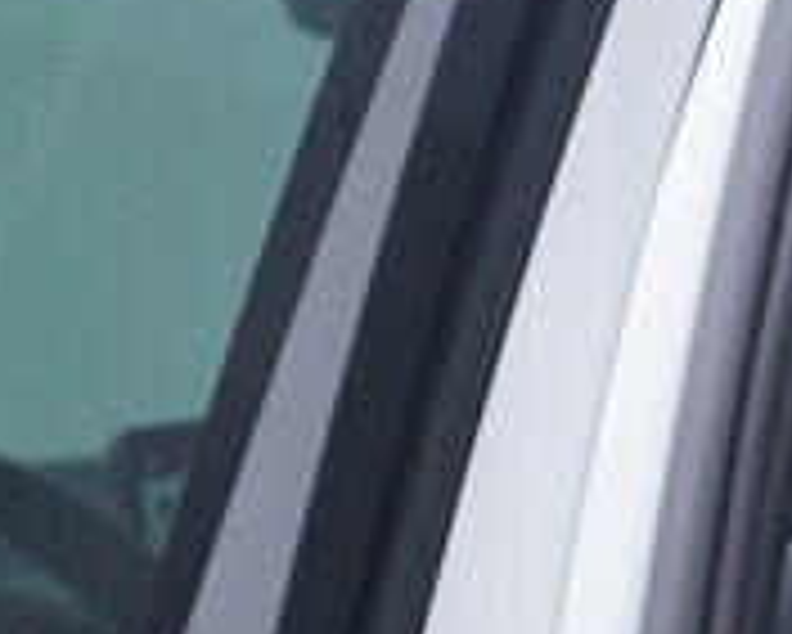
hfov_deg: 6.9
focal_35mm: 277
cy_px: 1515
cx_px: 1125
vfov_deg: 5.4
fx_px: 6497
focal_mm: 24
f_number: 2.8
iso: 125
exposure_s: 1/40
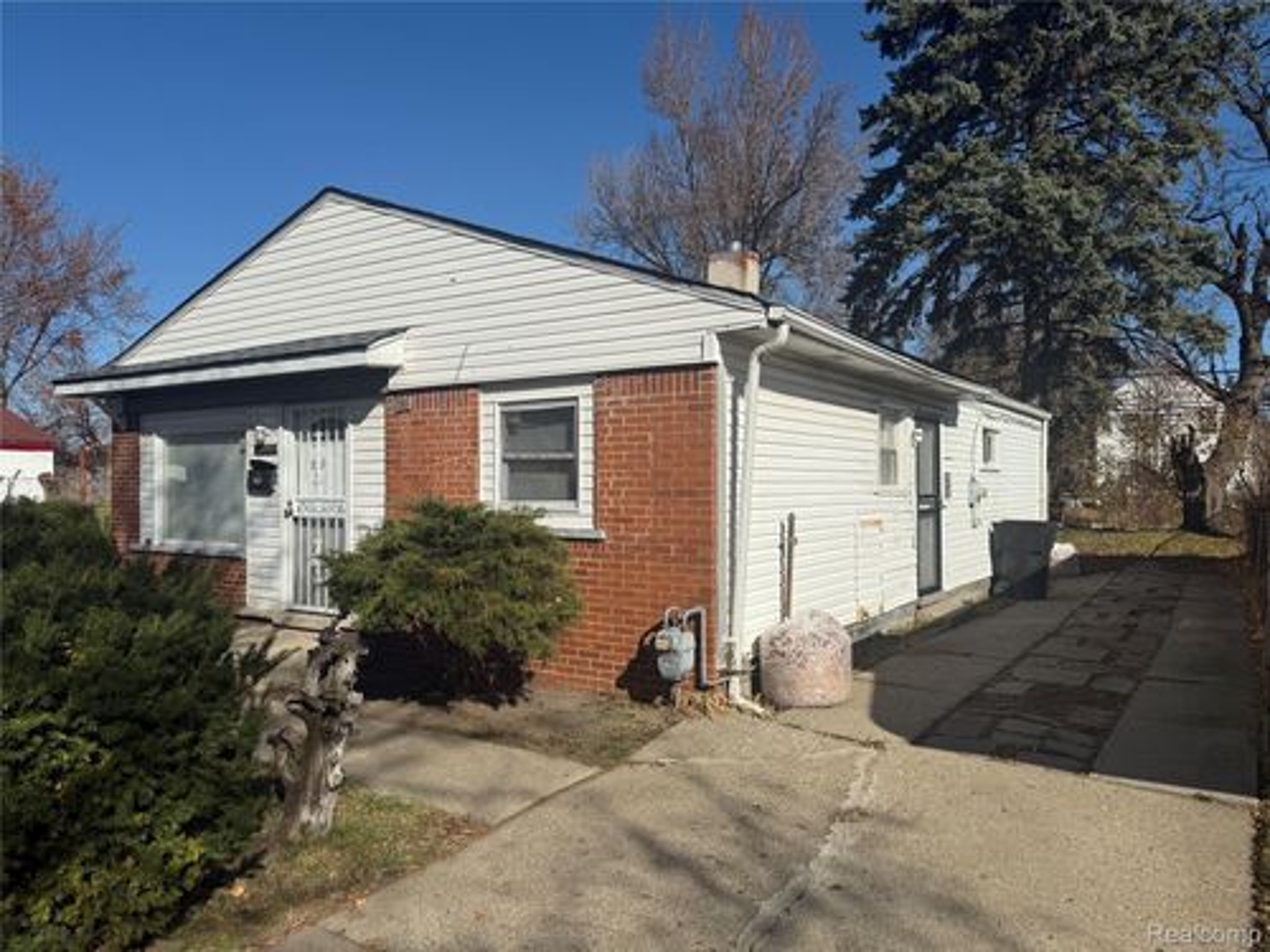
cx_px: 635
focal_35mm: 24
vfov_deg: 56.8
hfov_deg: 71.6
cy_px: 476
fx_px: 881
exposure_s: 1/9091
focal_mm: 6.76
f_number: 1.78
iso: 80
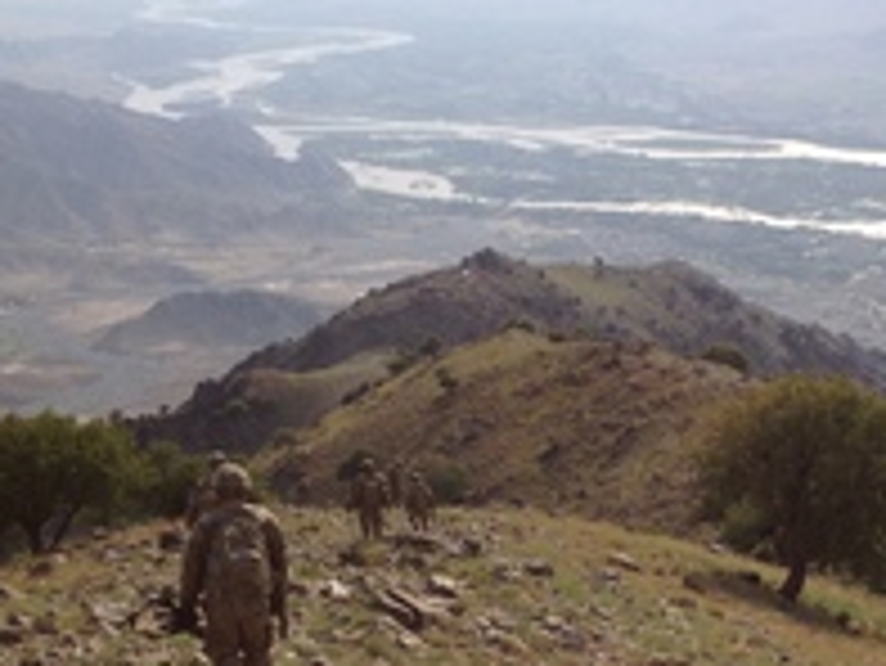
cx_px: 684
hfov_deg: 27.0
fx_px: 1818
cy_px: 382
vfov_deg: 20.7
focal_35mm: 71
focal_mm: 4.28
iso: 50
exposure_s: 1/2045
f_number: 2.4
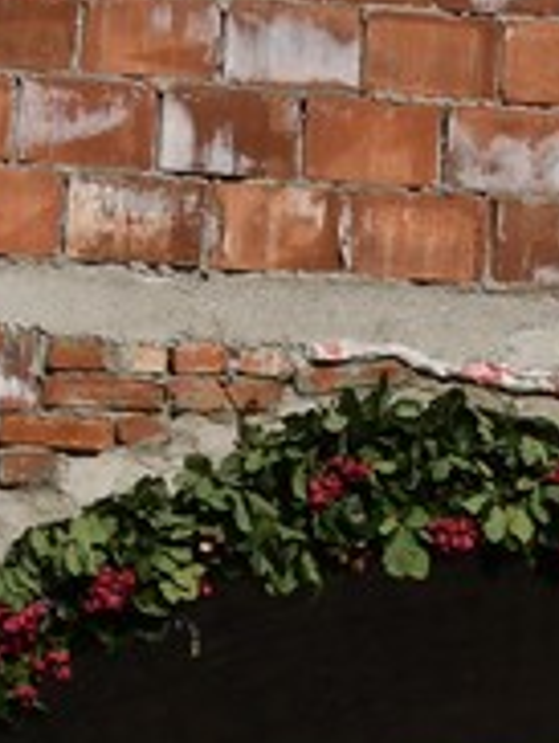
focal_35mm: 152
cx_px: 690
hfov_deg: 9.6
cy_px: 792
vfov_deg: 12.8
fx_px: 3265
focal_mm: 16
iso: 640
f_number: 11
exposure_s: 1/1600
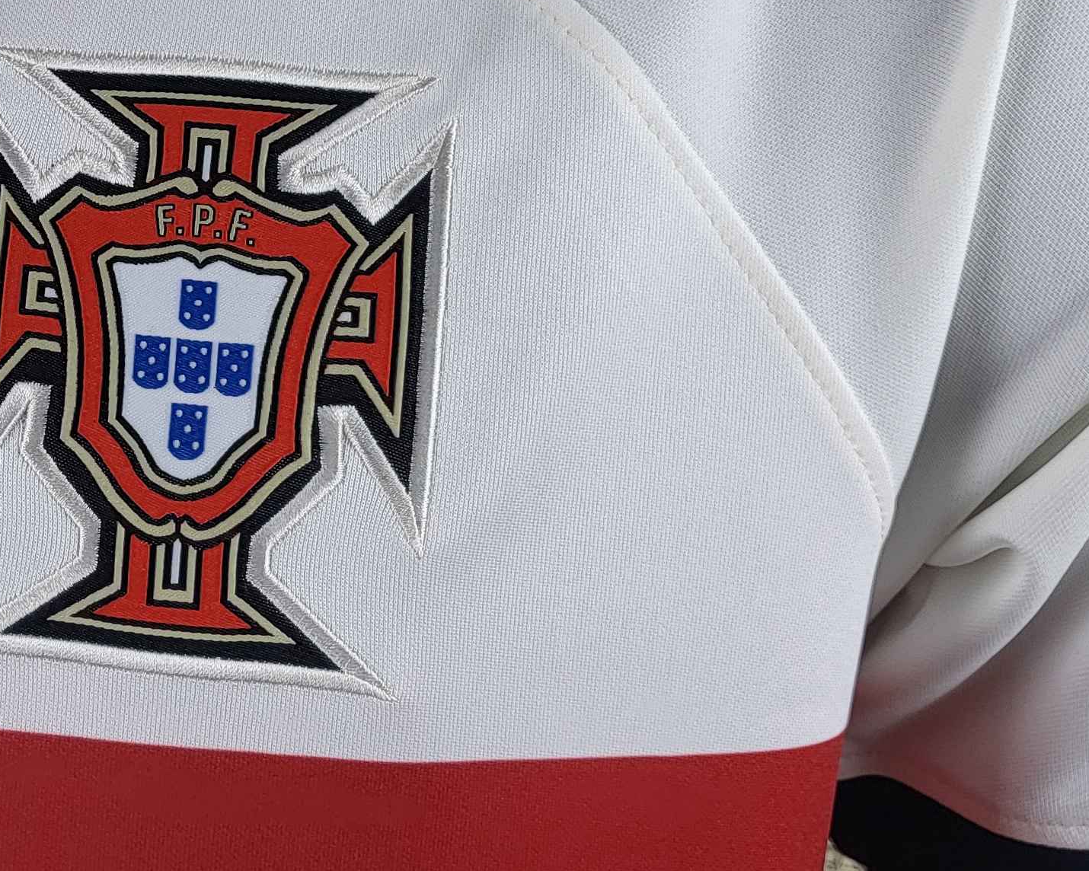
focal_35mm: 71
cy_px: 145
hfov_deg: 25.9
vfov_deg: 21.2
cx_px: 98
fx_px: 2288
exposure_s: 1/102
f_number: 1.8
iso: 50
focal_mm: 4.25
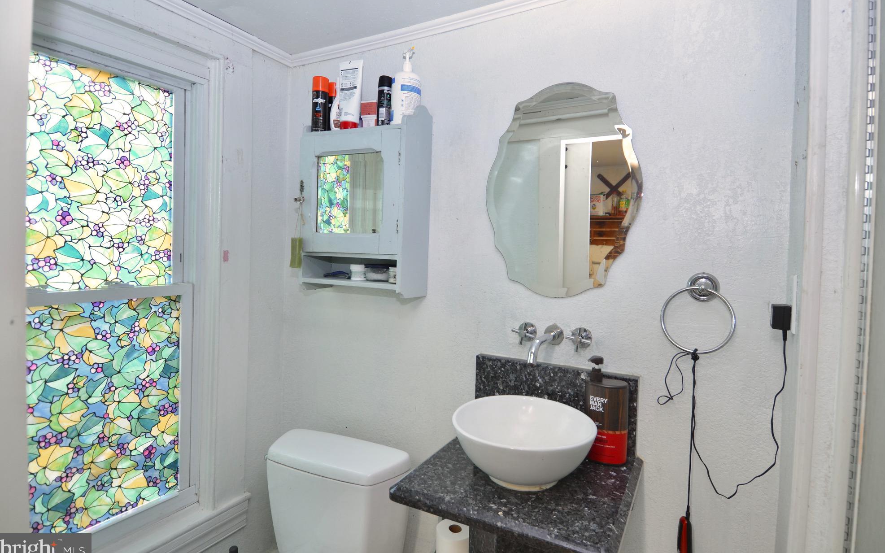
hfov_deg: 88.0
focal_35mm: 19
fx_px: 458
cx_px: 452
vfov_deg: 62.2
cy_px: 261
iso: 400
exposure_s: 1/80
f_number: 4.5
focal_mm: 12
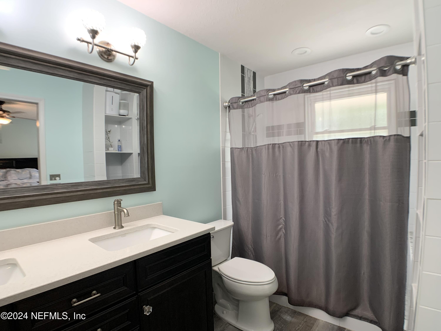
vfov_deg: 53.1
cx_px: 220
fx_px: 331
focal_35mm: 26
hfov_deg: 67.3
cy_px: 166
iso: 100
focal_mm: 4.25
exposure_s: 1/61
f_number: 1.8
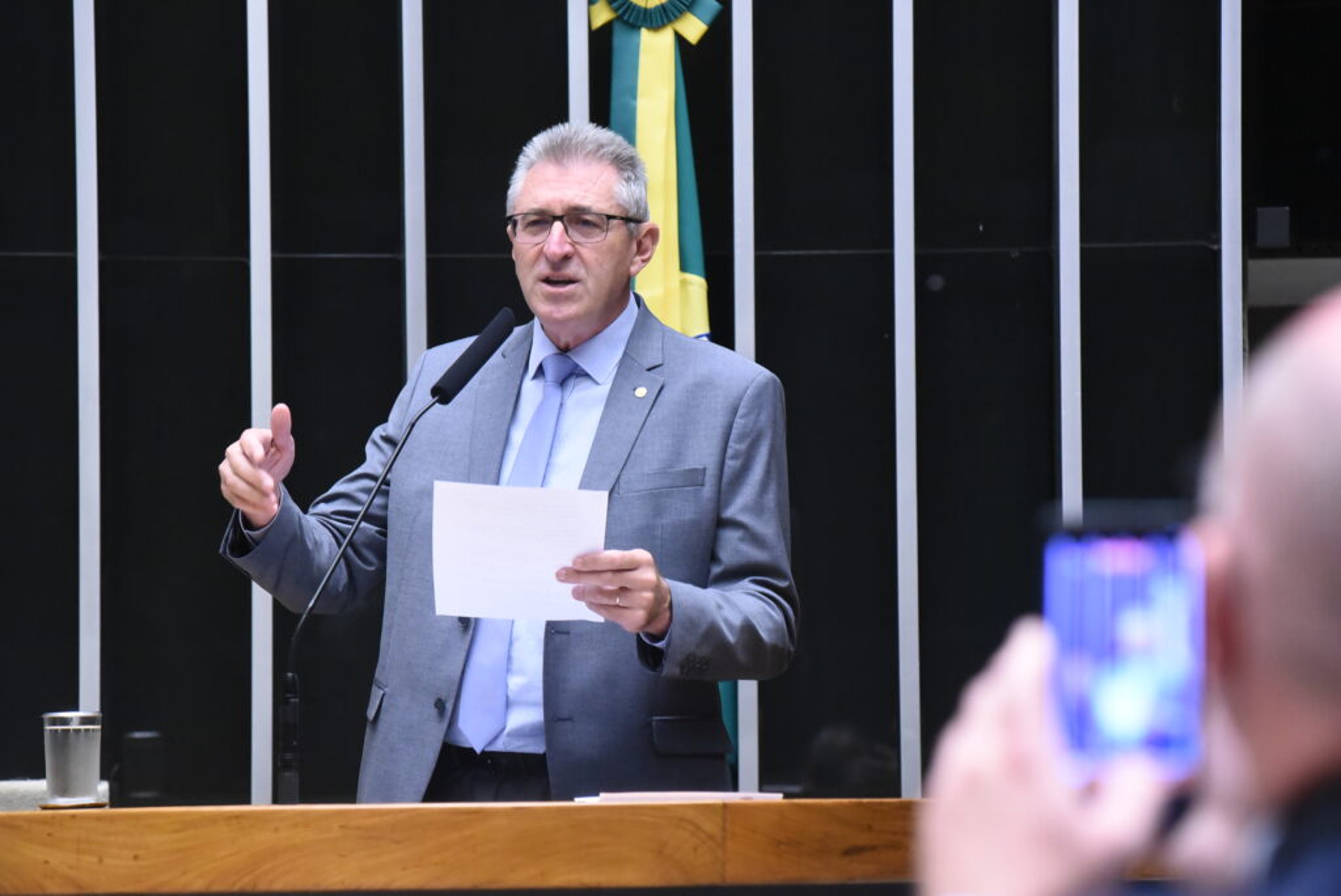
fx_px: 5404
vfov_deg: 9.5
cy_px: 448
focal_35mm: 145
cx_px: 670
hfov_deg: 14.1
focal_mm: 145
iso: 8000
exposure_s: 1/160
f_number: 5.6
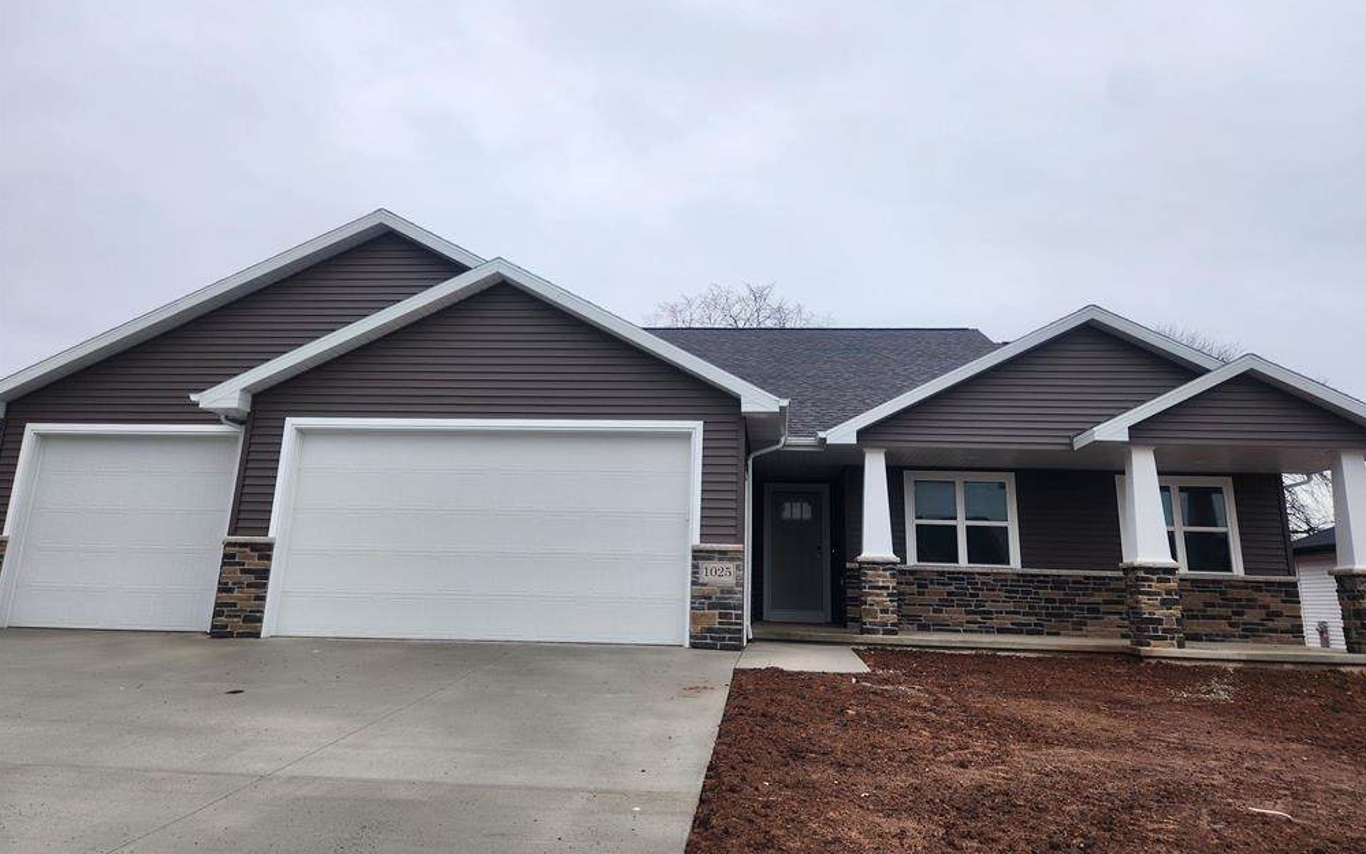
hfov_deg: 72.5
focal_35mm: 25
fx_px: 931
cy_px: 342
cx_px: 697
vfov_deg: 49.0
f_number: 1.8
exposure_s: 1/283
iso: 20
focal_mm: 5.4
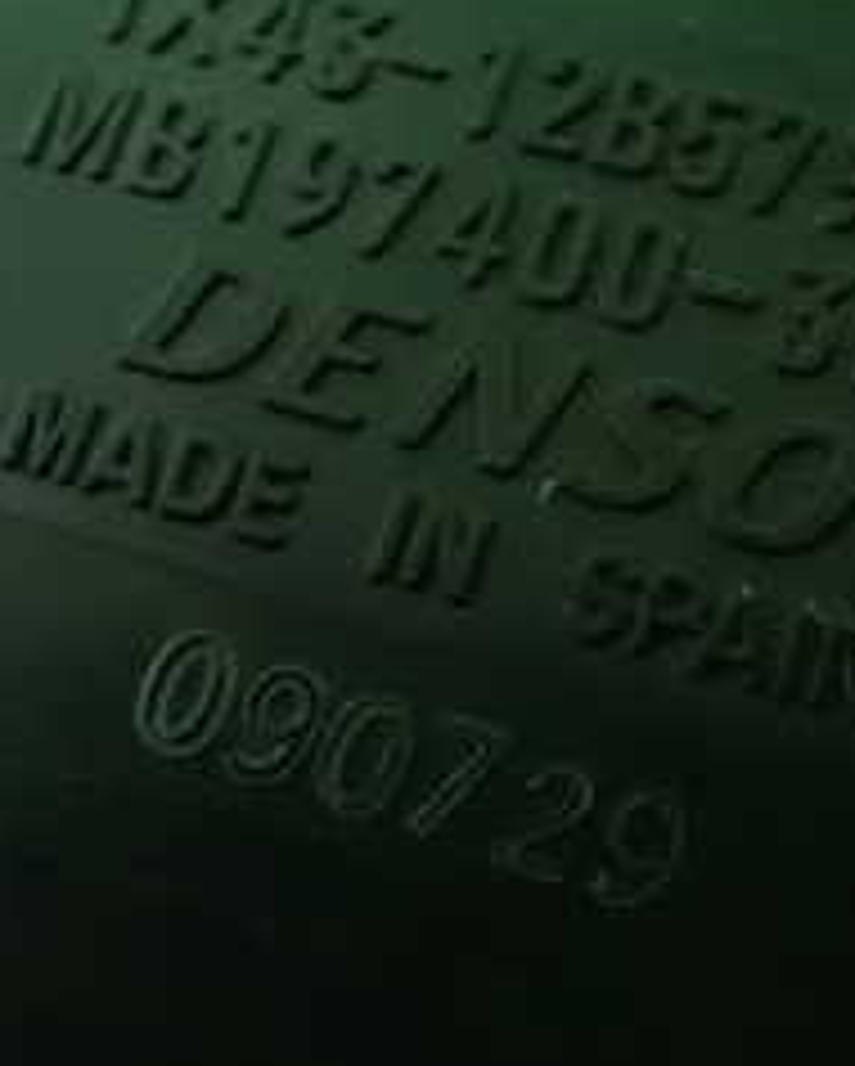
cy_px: 346
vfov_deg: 25.5
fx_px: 2338
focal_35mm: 74
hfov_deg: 20.6
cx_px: 616
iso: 1600
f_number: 2.3
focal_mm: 5.4
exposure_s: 1/20
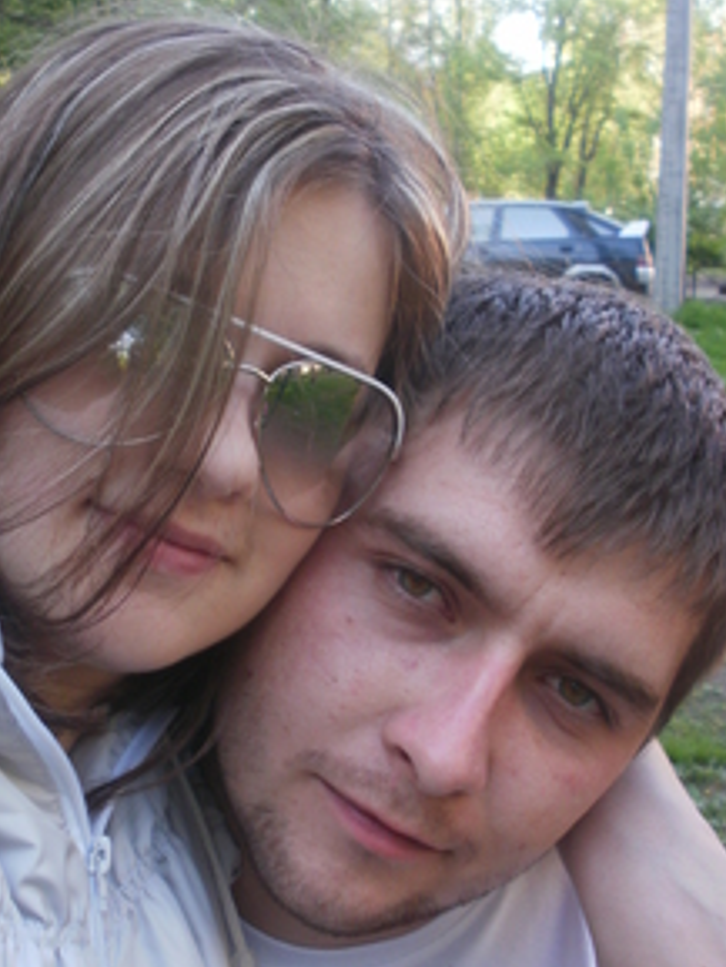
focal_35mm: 56
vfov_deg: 34.3
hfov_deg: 25.9
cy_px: 539
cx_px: 201
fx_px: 1565
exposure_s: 1/60
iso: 100
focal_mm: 6.3
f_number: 3.5
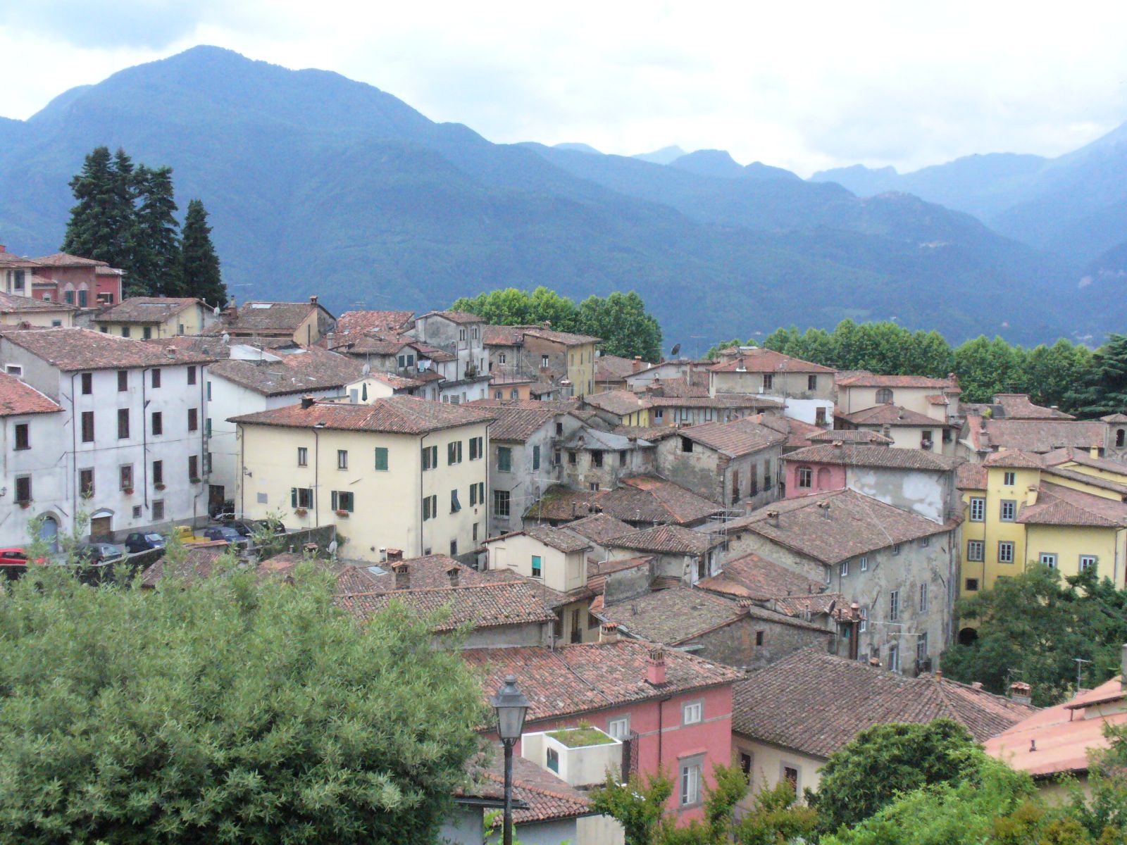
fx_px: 1563
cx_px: 564
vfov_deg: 30.3
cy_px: 422
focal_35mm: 48
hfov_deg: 39.7
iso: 400
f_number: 6
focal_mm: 7.9
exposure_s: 1/1000
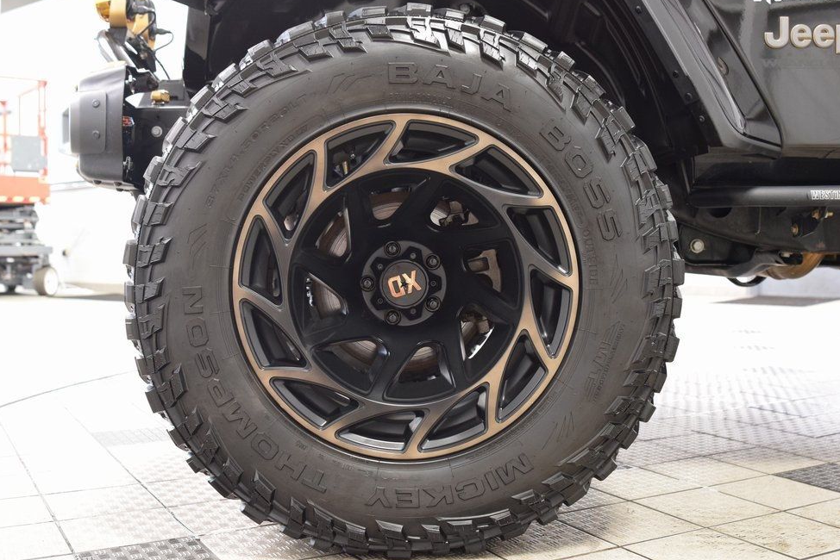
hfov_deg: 47.4
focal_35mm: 41
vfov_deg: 32.7
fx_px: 957
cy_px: 282
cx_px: 410
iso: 1600
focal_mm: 26
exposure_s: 1/30
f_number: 4
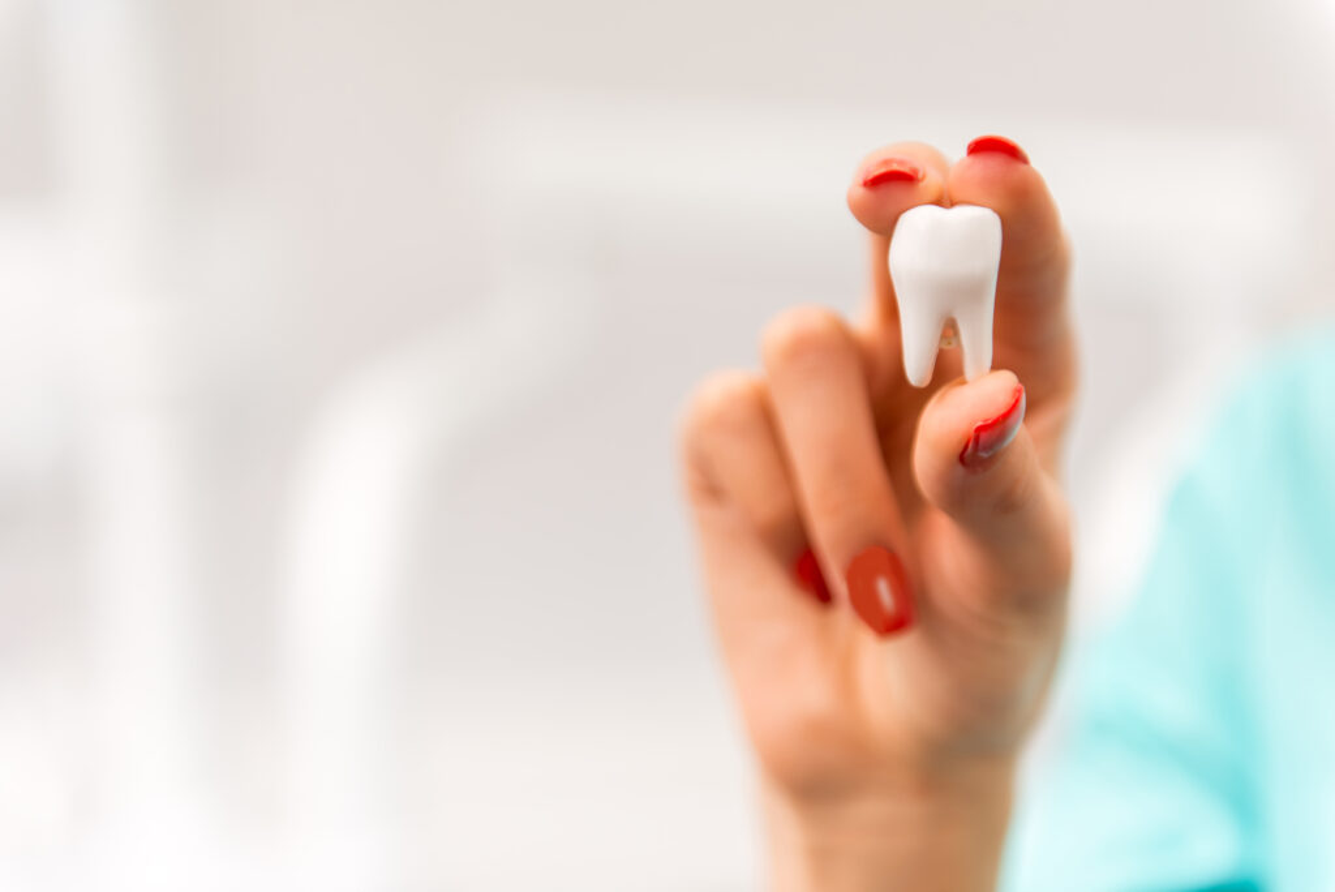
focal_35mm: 70
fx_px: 2597
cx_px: 668
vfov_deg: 19.5
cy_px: 446
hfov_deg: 28.8
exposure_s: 1/320
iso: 200
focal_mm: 70
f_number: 2.8
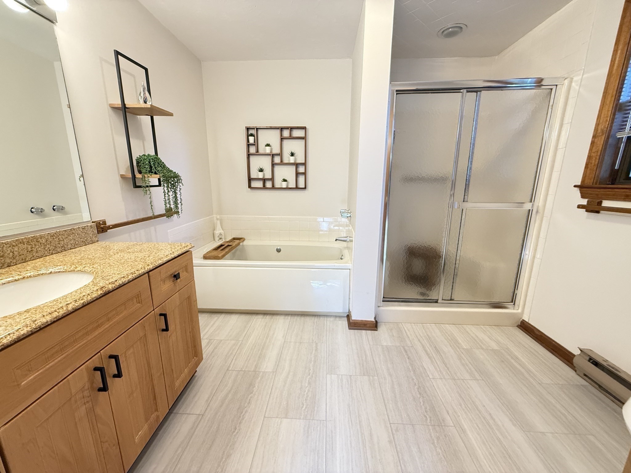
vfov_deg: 85.7
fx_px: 255
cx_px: 316
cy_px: 236
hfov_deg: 102.1
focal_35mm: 14
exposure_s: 1/60
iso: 400
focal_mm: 2.22
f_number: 2.2
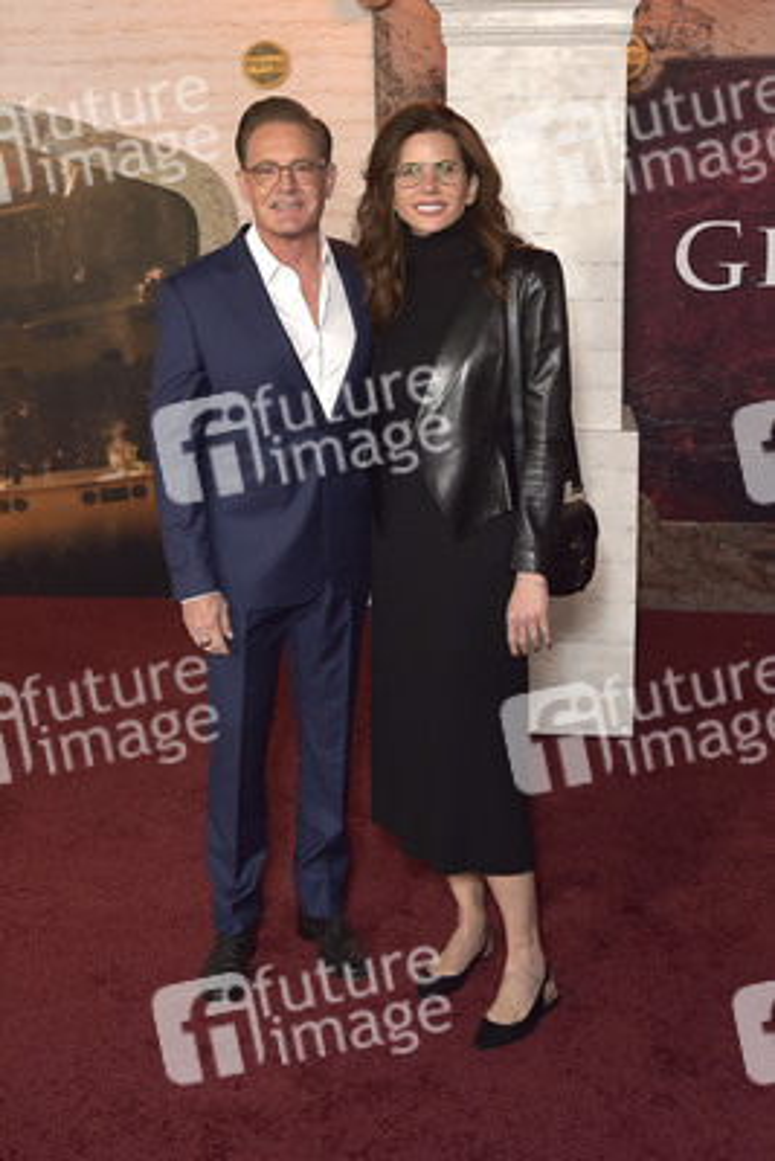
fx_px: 1032
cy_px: 580
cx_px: 388
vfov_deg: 58.7
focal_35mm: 32
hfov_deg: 41.1
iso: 1000
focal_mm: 32
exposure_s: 1/250
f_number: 5.6
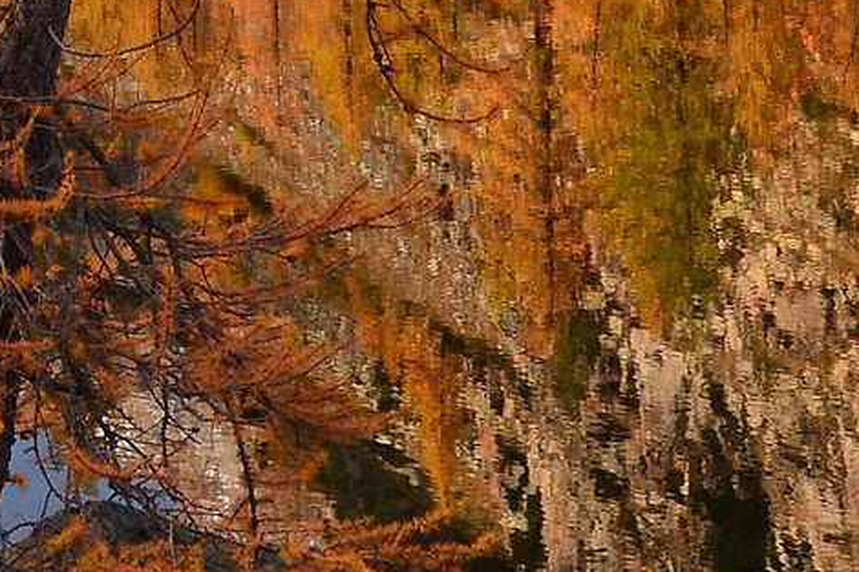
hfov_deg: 10.4
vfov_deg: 6.8
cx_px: -291
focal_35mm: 194
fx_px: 4627
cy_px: -698
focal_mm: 38
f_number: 7.1
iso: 100
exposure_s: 1/40
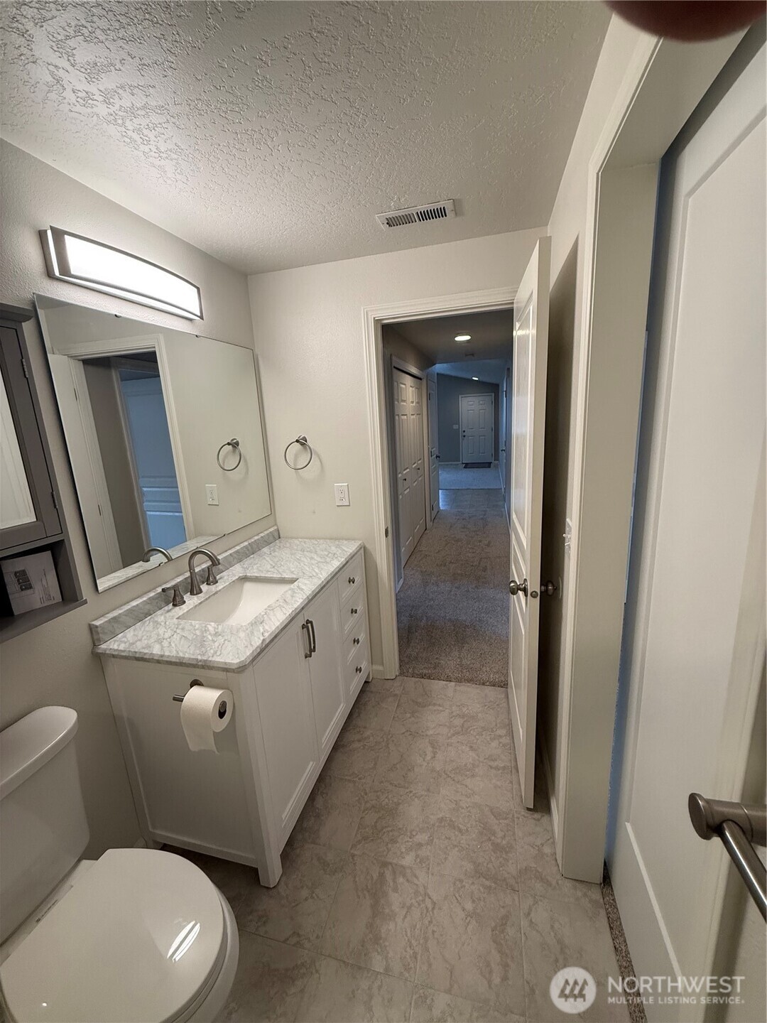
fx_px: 414
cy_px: 512
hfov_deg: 85.7
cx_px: 384
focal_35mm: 14
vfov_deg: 102.1
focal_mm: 2.22
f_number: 2.2
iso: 320
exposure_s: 1/120
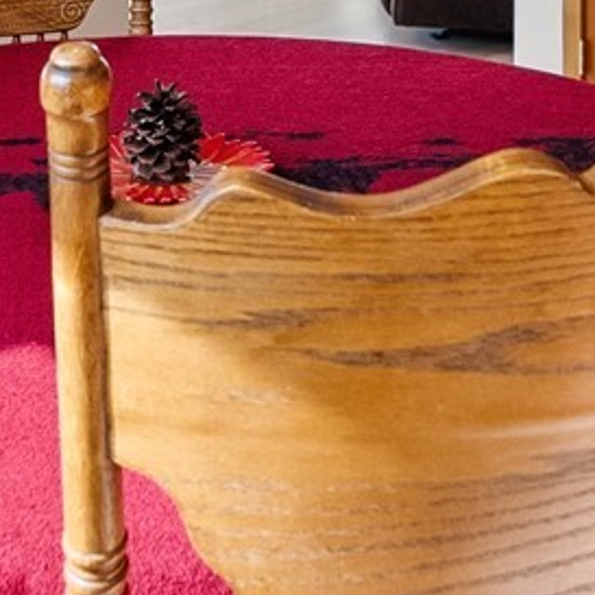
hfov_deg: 22.1
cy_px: -301
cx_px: 223
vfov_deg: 19.3
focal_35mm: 78
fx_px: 1521
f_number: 5
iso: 400
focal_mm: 14.8
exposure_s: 1/100
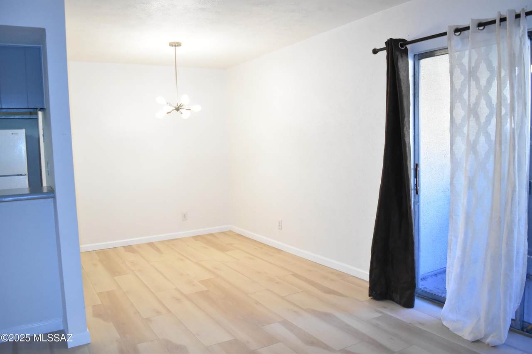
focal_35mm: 27
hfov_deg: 67.4
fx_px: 399
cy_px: 177
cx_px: 266
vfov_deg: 47.9
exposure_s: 1/200
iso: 2500
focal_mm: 18
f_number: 3.5
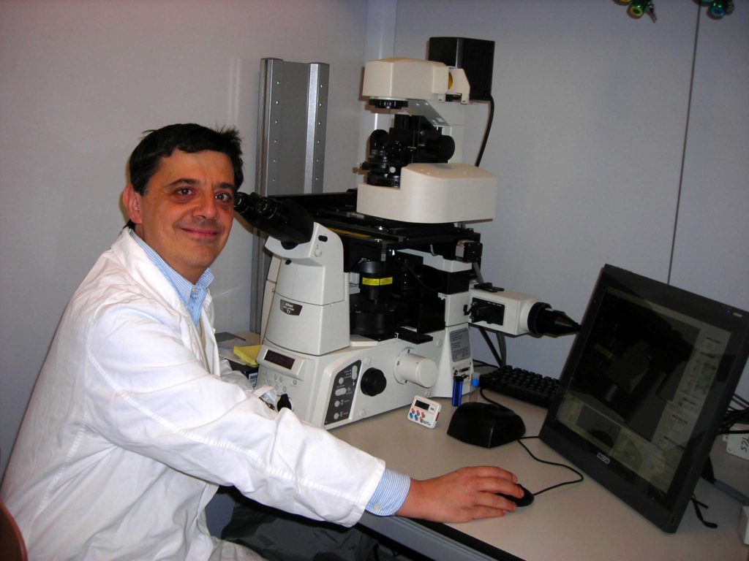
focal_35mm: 38
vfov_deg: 37.7
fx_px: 822
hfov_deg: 49.0
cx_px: 374
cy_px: 280
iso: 50
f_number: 3.2
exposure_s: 1/60.1
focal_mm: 6.3
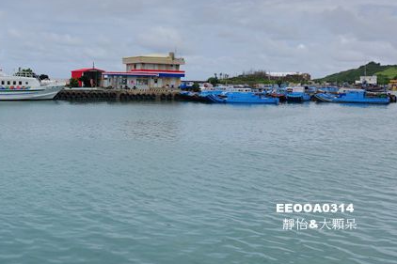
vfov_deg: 35.4
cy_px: 79
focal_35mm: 37
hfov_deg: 50.5
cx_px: 118
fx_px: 408
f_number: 5.6
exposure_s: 1/320
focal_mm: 8.8
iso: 125
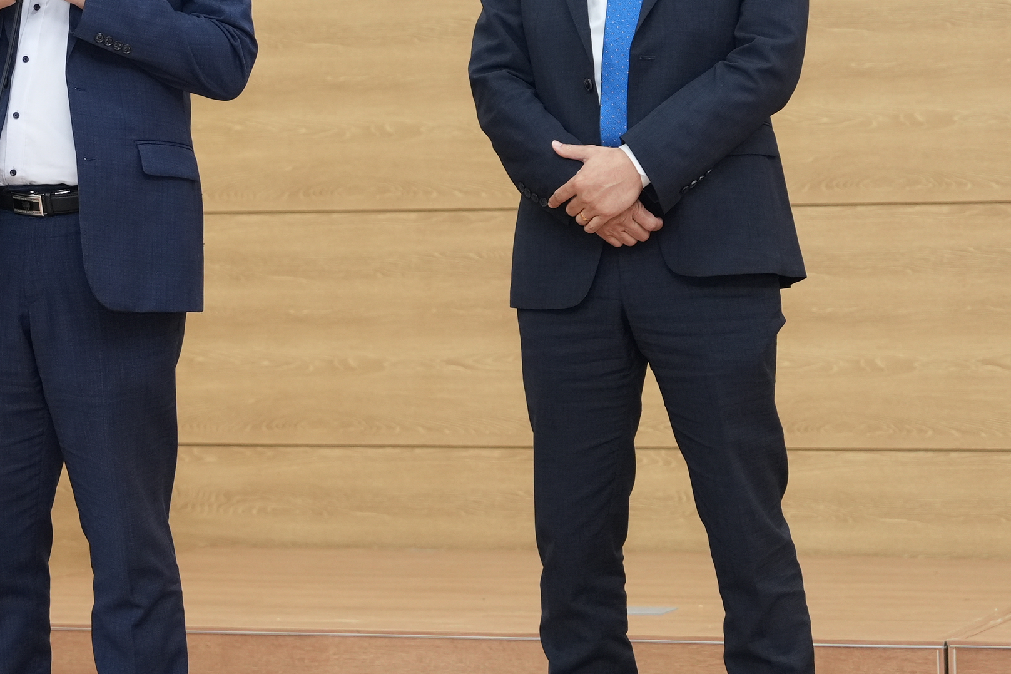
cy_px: 1
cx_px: 231
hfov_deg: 13.6
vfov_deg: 9.1
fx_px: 4212
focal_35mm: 150
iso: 800
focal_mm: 51
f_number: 2.8
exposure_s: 1/125
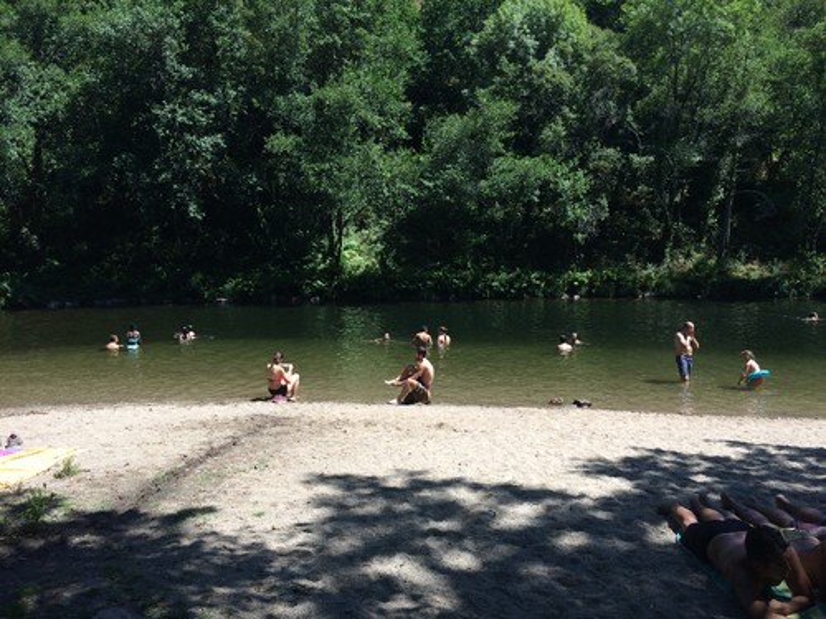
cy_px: 310
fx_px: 692
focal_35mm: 29
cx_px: 413
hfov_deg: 61.7
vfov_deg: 48.2
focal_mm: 4.15
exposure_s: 1/954
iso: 32
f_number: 2.2
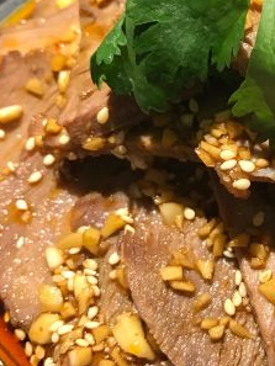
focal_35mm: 66
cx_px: 295
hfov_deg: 21.2
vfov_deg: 29.4
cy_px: 182
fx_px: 699
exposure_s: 1/33
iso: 32
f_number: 1.8
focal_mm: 3.99
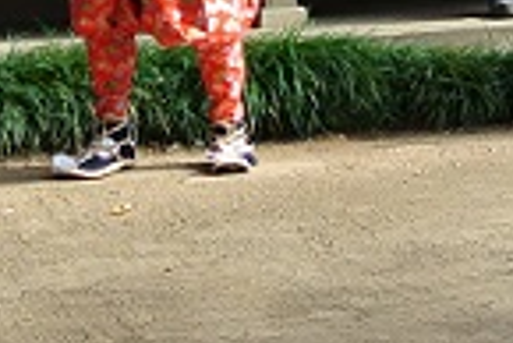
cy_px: 258
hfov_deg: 9.3
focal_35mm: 221
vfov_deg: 6.2
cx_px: 329
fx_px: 3152
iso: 100
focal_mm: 12.2
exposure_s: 1/320
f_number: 4
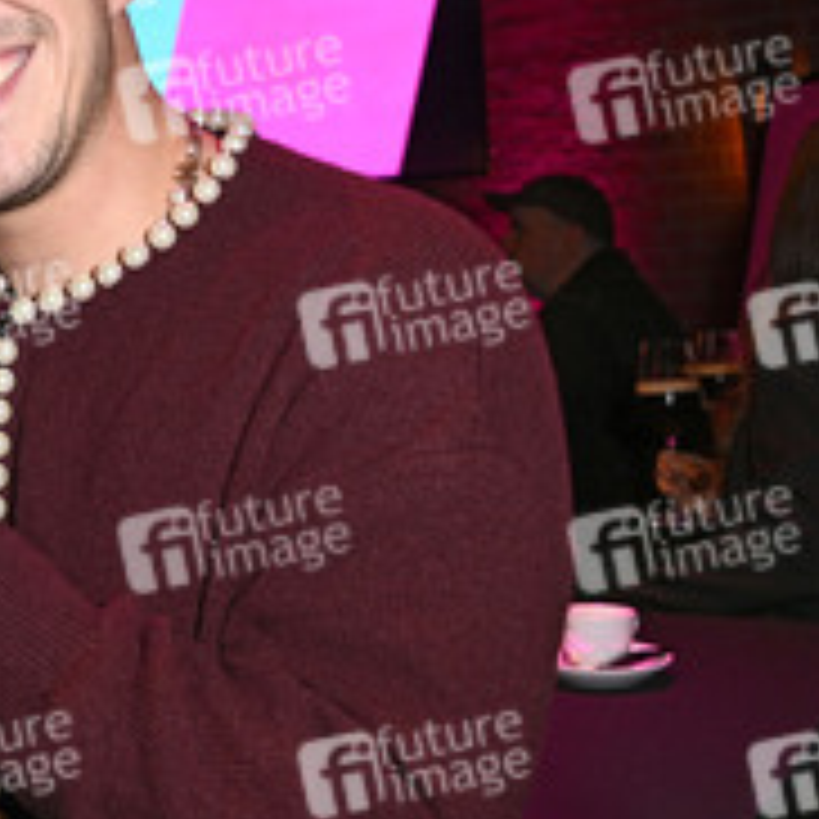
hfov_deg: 26.1
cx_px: -155
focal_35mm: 59
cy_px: 202
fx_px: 1579
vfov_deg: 28.6
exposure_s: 1/125
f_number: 5
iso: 2000
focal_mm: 28
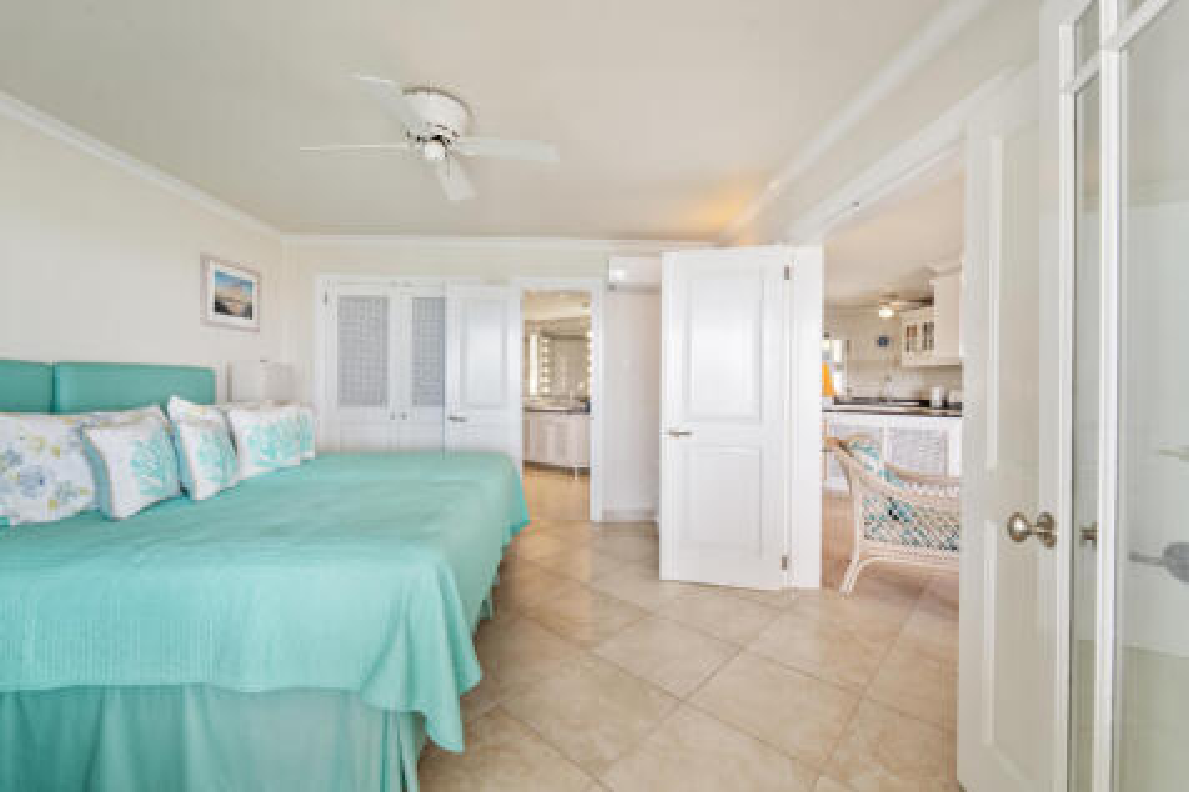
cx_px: 594
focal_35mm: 14
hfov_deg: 104.3
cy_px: 396
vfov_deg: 81.2
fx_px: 462
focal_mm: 14
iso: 100
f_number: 9
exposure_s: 1/5
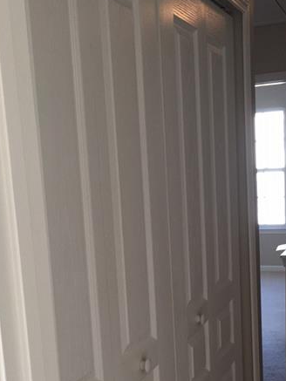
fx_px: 562
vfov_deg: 37.1
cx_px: 174
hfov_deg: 28.5
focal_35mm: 51
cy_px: 251
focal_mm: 4.15
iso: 50
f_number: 2.2
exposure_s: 1/120
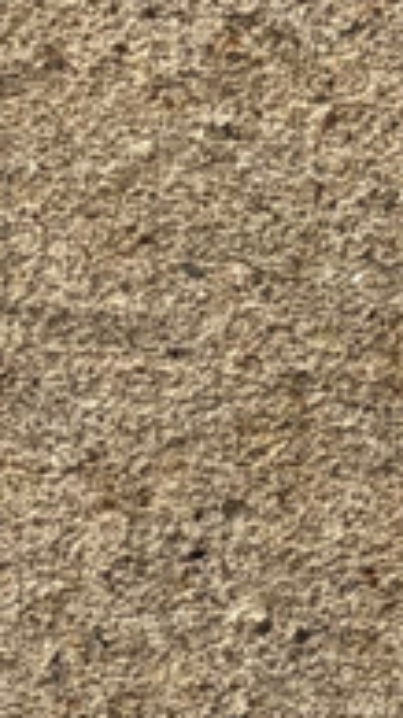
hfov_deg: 6.1
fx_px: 3327
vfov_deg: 11.4
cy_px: -614
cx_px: 1412
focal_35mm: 175
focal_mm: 5.96
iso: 50
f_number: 1.6
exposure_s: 1/3125
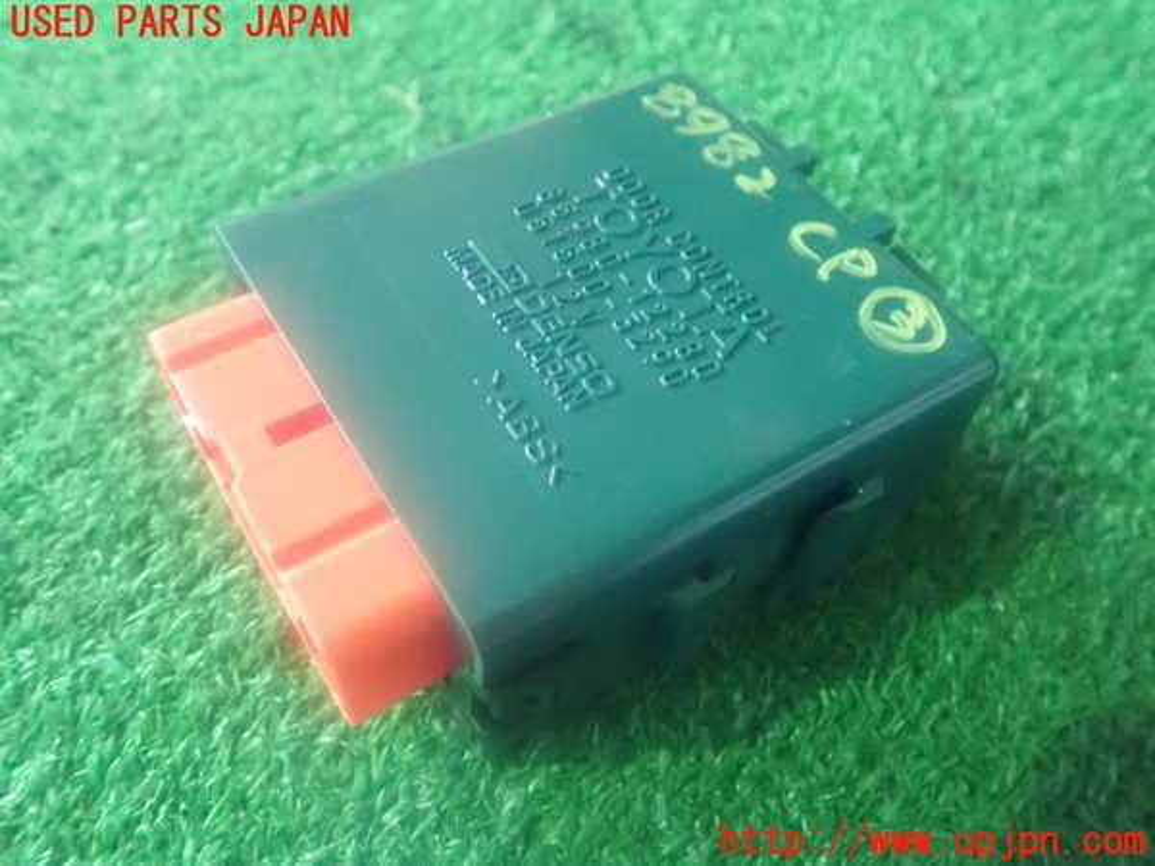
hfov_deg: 60.0
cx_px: 578
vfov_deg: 46.8
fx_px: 1001
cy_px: 433
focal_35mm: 30
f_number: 2.3
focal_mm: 5.5
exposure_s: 1/8
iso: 1600
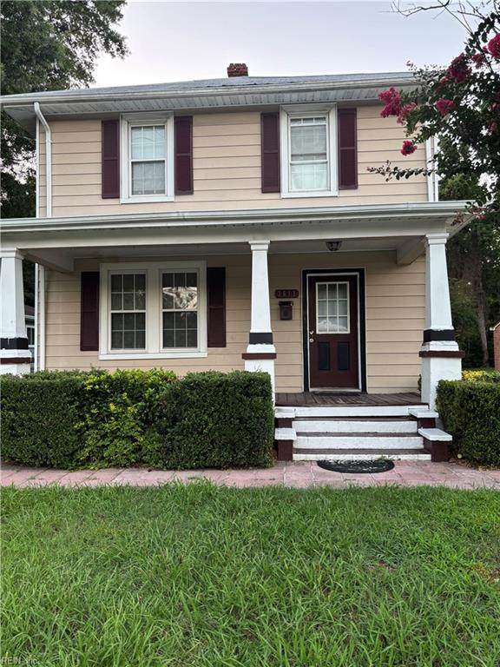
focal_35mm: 26
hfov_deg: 53.1
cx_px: 250
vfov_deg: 67.3
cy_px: 334
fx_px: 501
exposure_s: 1/75
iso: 125
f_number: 1.6
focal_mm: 5.96
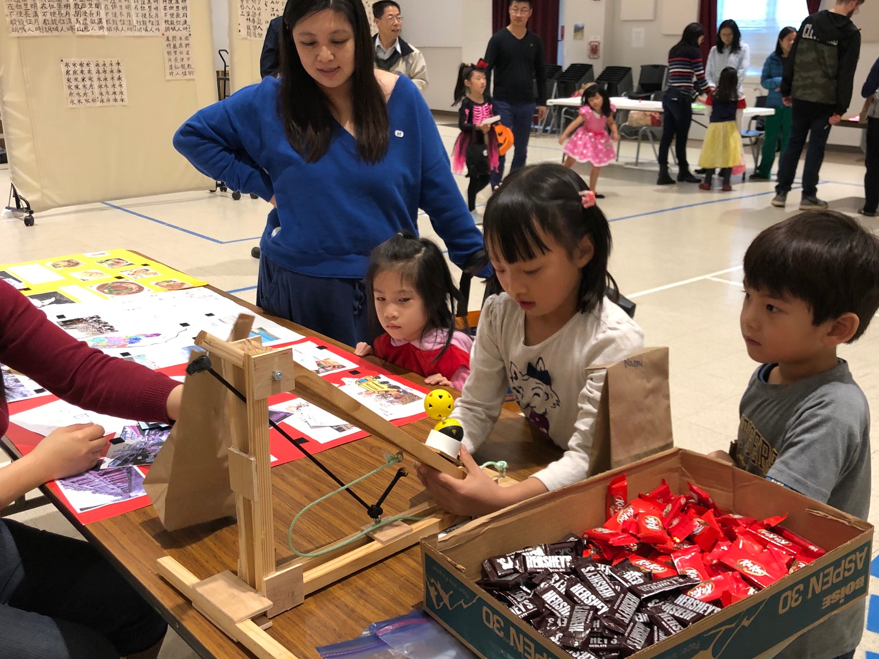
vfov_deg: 39.6
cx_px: 432
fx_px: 914
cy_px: 304
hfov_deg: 51.4
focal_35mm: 36
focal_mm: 4
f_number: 1.8
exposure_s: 1/17
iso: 64
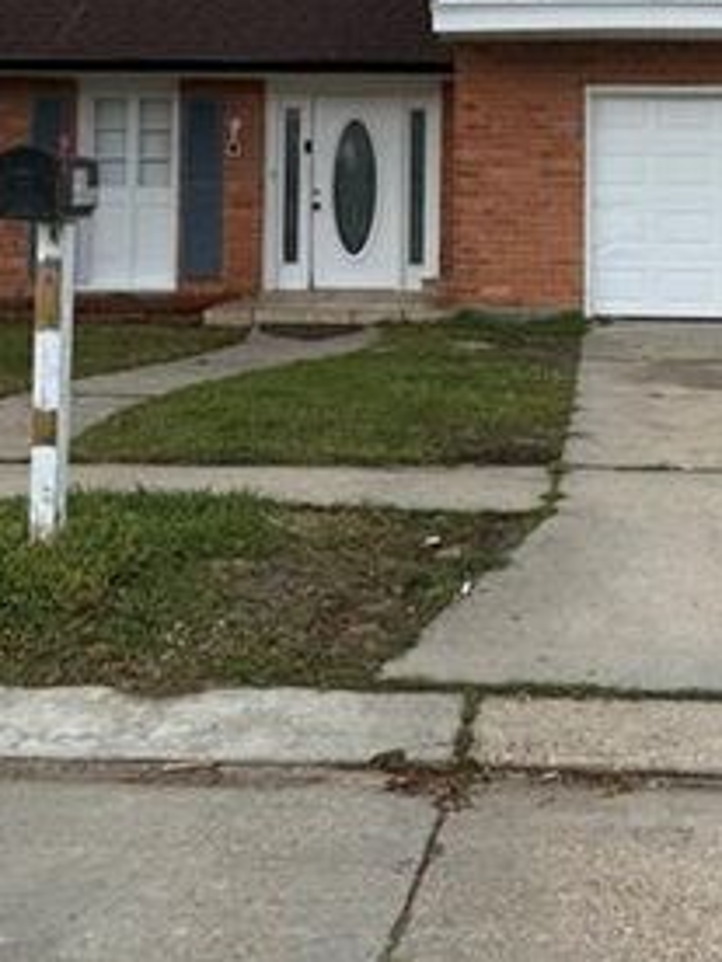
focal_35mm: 58
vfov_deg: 32.0
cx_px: 509
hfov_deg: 25.0
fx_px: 1613
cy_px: 148
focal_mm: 6.76
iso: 80
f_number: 1.78
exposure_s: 1/3759
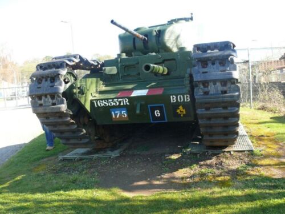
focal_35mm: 35
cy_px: 107
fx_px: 288
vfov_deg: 40.7
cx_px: 142
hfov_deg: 52.6
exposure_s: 1/125
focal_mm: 7.4
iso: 100
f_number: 4
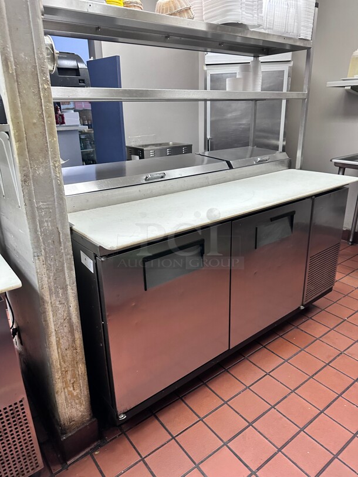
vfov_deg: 71.6
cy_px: 238
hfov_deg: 56.8
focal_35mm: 24
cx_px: 179
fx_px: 331
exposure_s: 1/60
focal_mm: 6.86
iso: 400
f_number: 1.78
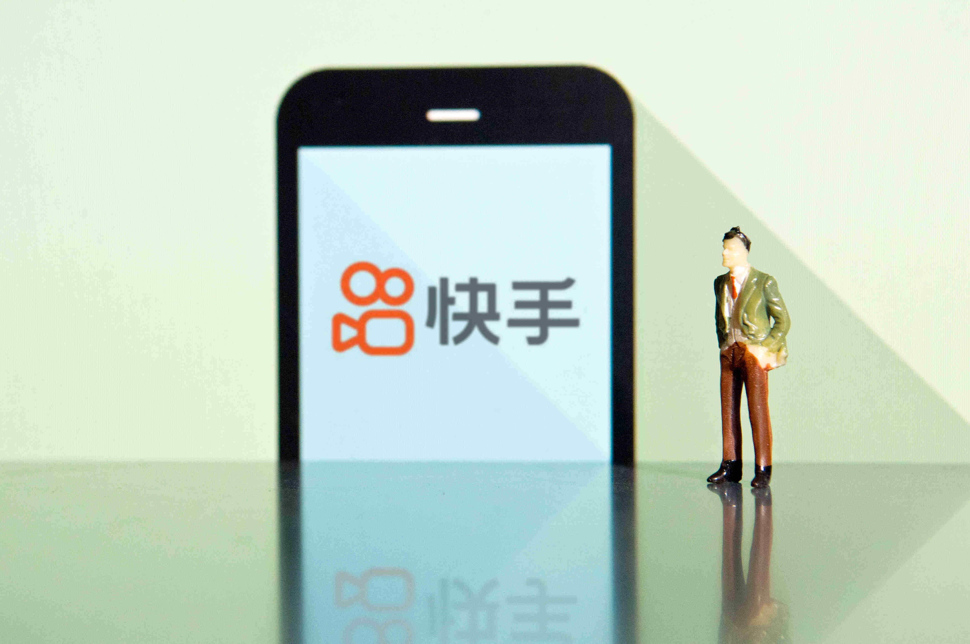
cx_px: 485
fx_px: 2018
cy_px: 322
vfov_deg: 18.1
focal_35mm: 75
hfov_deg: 27.0
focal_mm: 50
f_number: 5
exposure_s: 1/160
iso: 1250
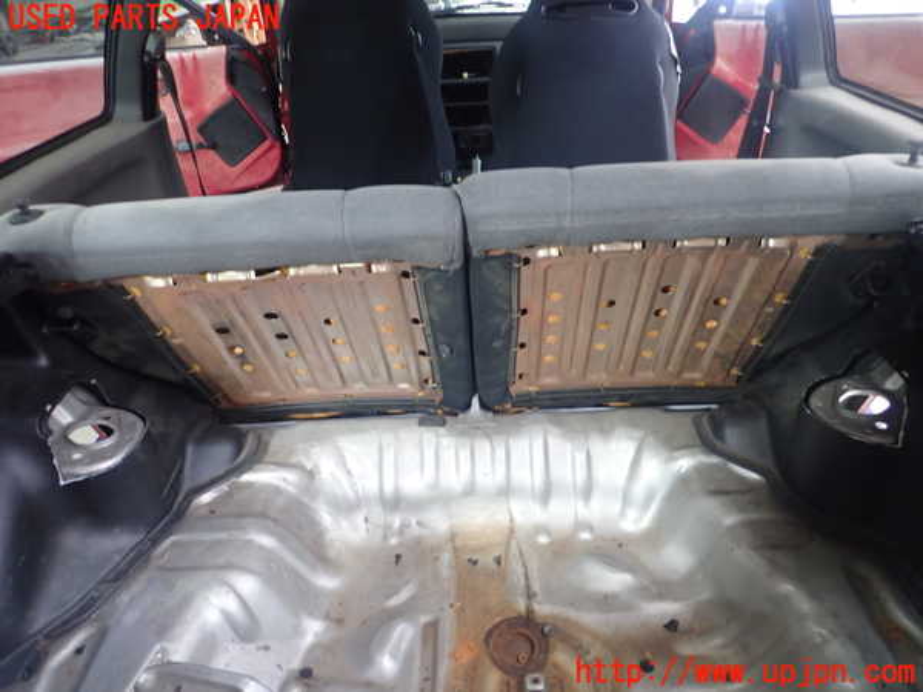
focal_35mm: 25
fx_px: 667
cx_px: 462
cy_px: 346
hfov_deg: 69.4
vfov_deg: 54.9
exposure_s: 1/30
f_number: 2
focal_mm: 4.5
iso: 320
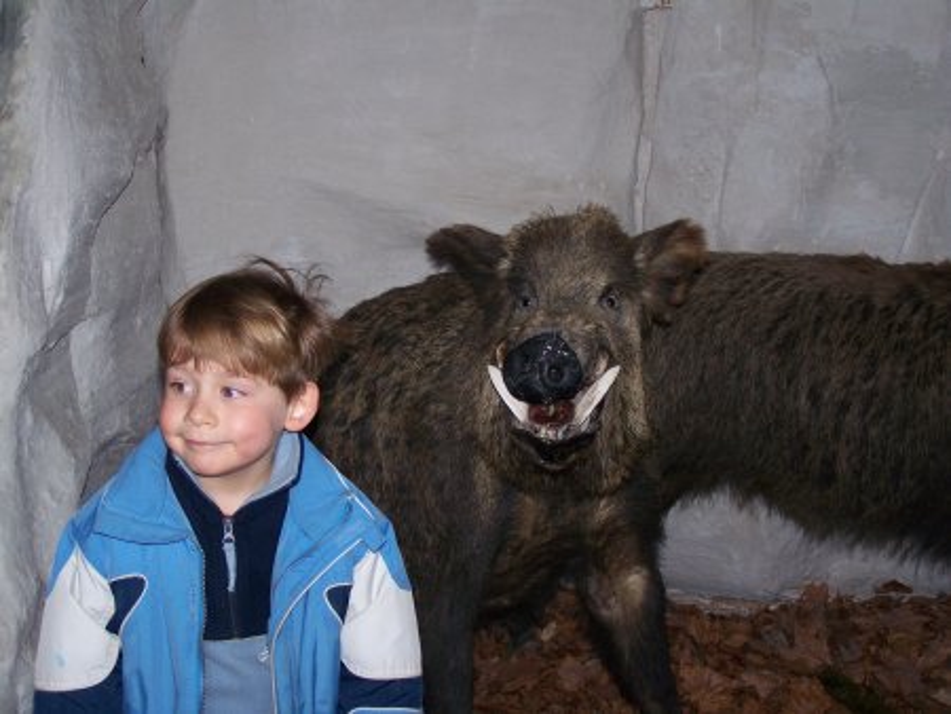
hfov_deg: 32.7
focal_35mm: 59
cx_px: 476
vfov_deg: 24.8
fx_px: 1622
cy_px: 357
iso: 80
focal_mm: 9.8
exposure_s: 1/60
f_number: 3.1
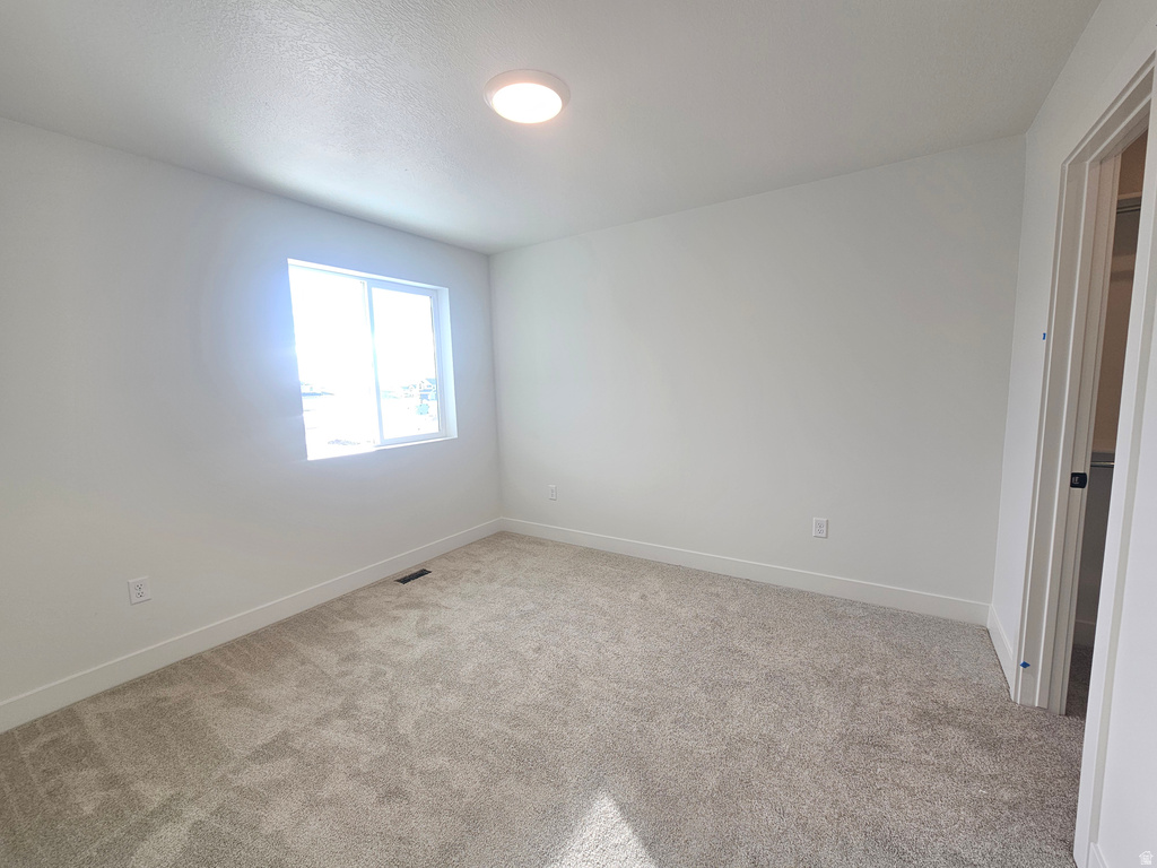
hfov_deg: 106.2
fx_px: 435
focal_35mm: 13
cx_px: 578
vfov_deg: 89.9
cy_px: 434
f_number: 2.2
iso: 50
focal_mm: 2.2
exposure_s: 1/135
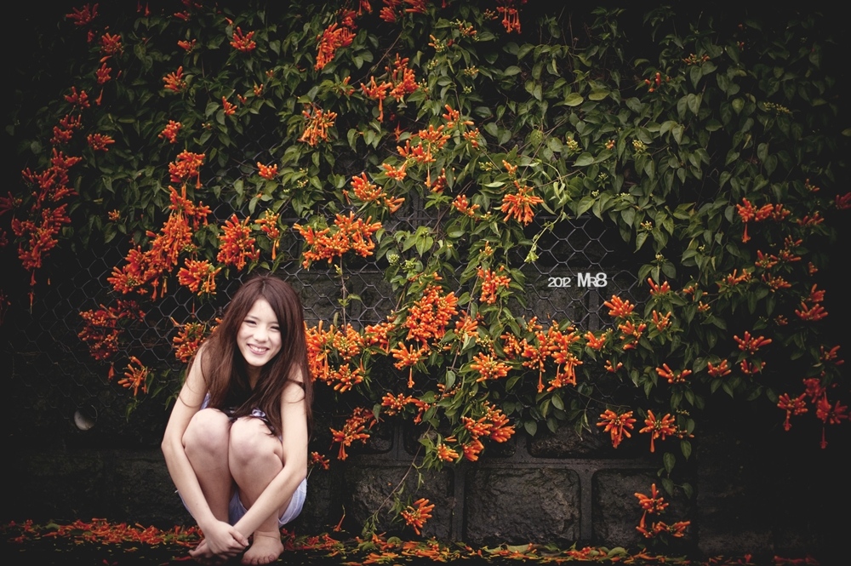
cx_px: 426
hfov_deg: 39.6
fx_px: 1181
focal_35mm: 50
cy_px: 283
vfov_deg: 26.9
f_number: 1.4
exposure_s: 1/320
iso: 500
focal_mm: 50
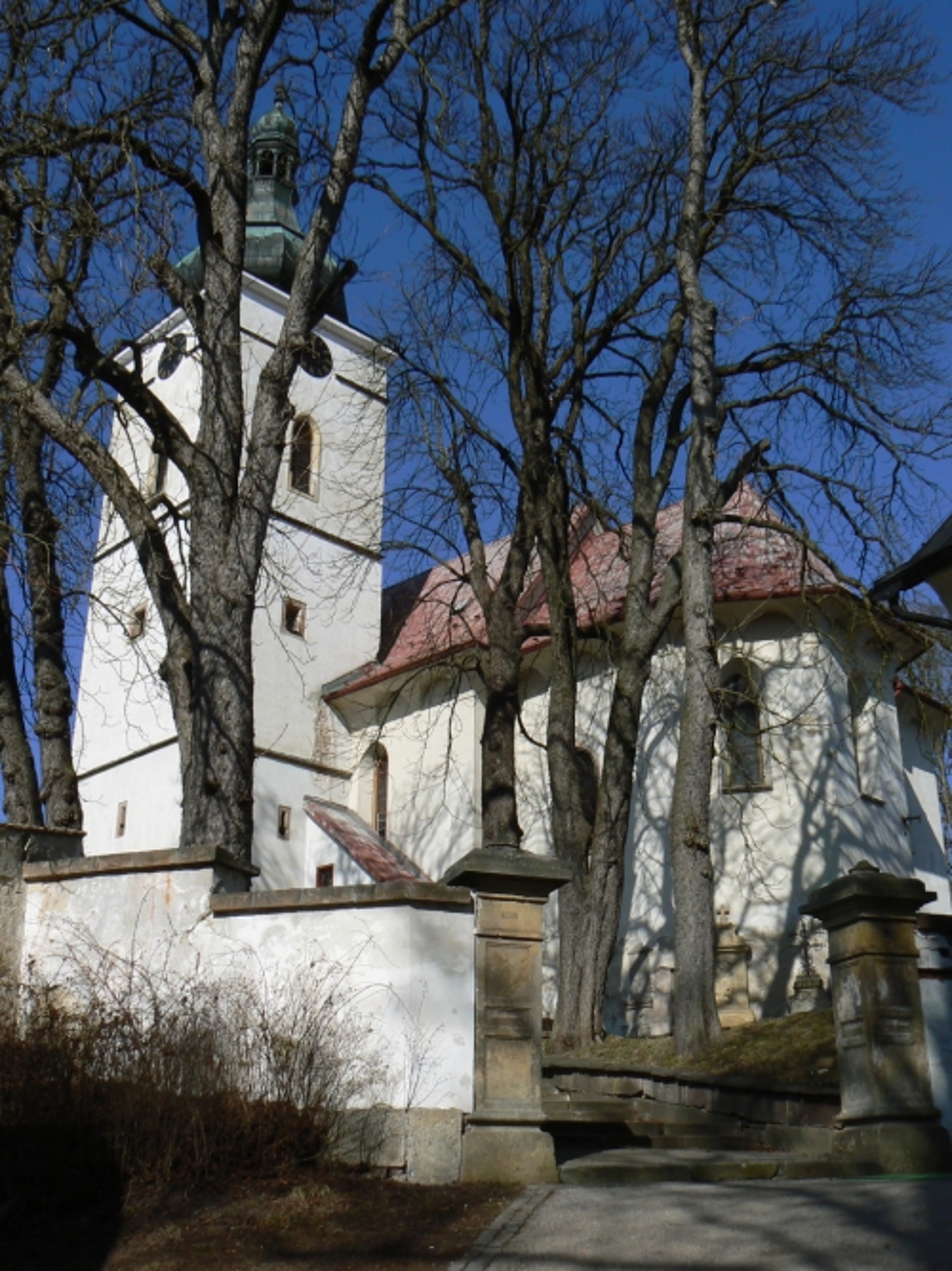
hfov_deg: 39.6
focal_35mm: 36
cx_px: 476
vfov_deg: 51.4
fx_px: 1321
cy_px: 636
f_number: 8
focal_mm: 6
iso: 80
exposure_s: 1/500
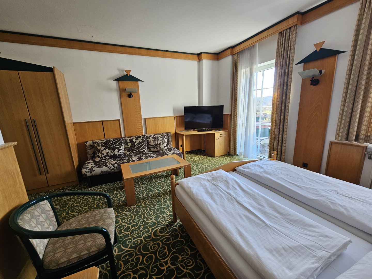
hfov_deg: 106.2
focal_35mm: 13
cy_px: 140
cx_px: 186
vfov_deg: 89.9
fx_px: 140
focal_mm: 2.2
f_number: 2.2
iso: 100
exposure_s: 1/50
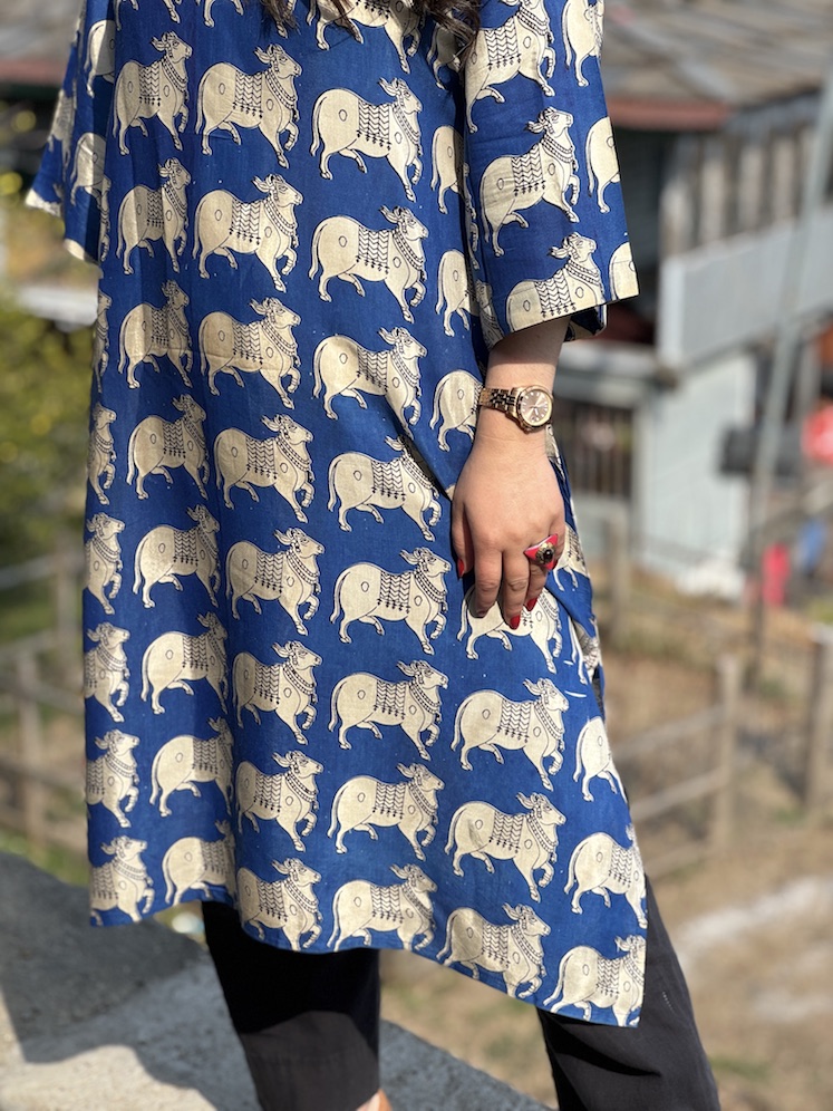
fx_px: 2471
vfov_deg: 25.3
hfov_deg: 19.1
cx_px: 416
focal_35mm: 77
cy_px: 556
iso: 25
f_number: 2.8
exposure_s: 1/389
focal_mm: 9
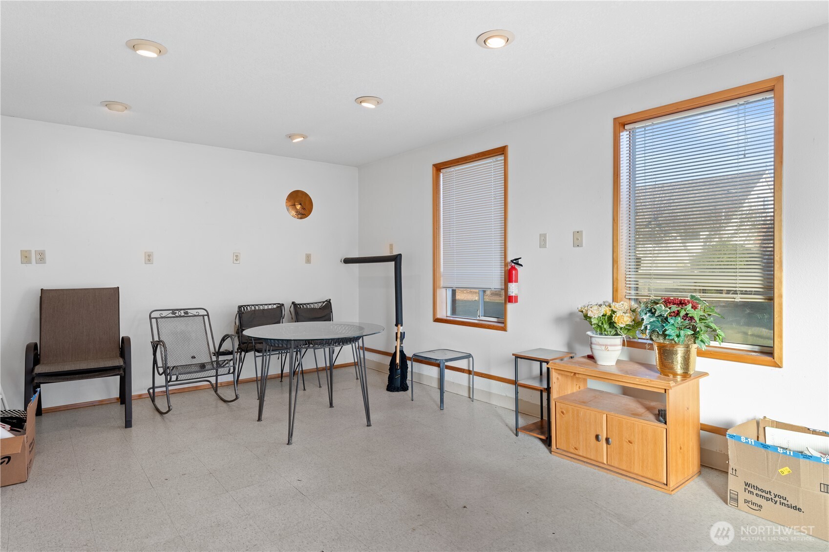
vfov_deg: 60.7
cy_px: 276
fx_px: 472
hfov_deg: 82.6
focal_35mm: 20
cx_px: 414
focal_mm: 20.5
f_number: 8
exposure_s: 1/15
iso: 400
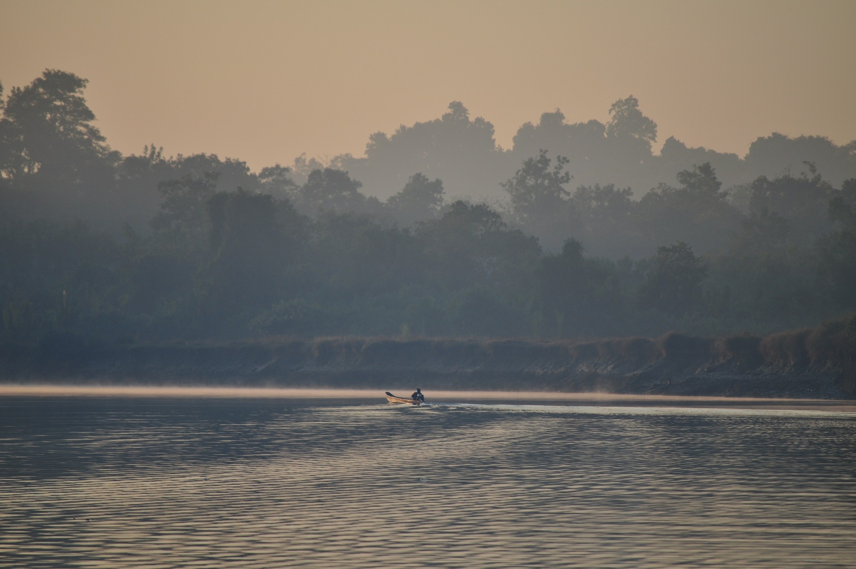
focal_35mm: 300
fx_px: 7125
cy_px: 284
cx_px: 428
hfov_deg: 6.9
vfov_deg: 4.6
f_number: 5.6
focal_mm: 200
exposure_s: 1/500
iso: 200
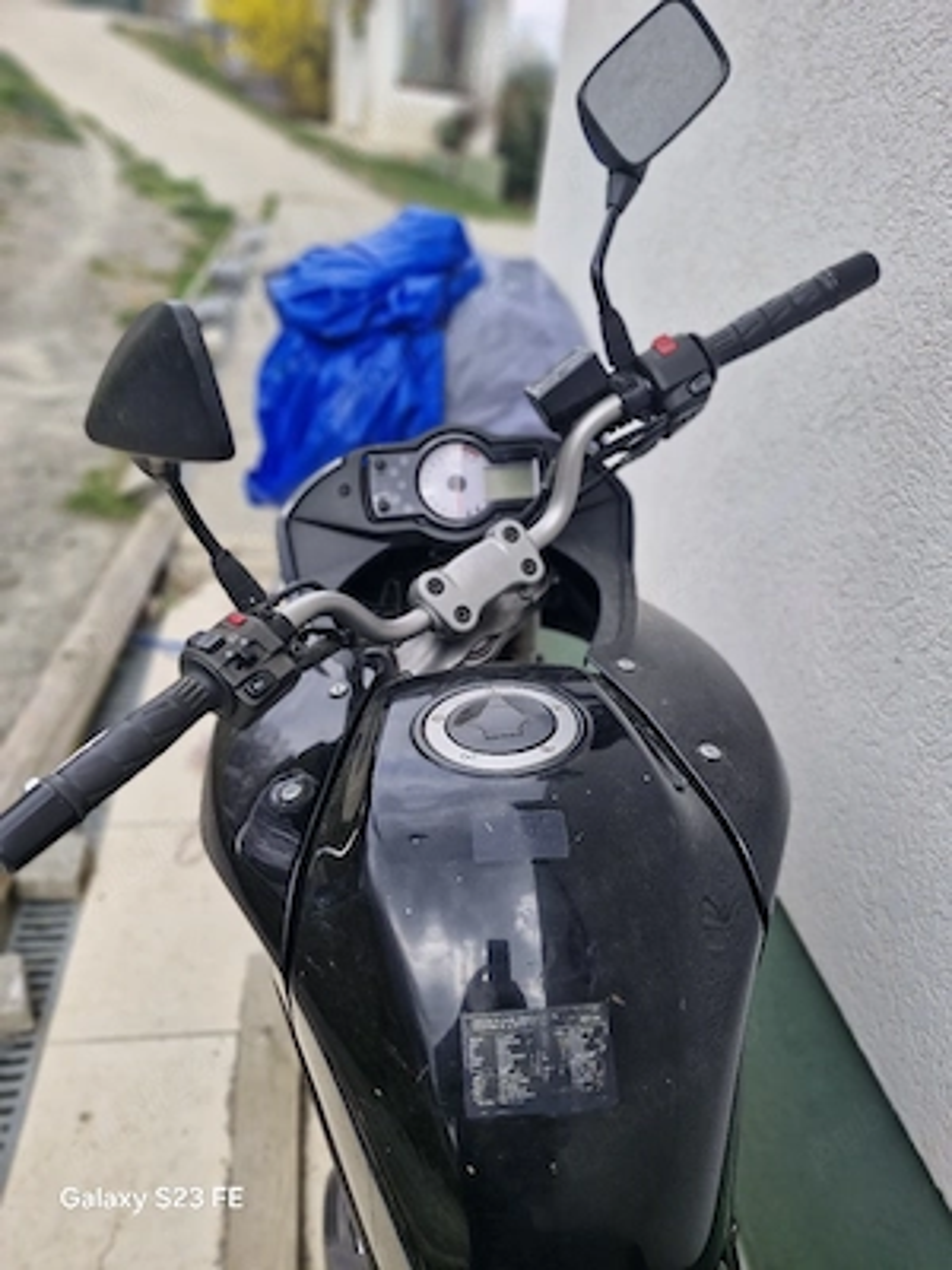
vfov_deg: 73.9
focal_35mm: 23
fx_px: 843
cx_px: 476
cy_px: 635
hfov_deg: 58.9
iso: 50
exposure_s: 1/588
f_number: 1.8
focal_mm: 5.54
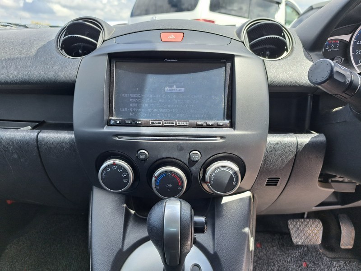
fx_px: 250
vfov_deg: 56.8
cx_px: 180
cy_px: 136
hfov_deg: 71.6
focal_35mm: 24
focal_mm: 5.23
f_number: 1.8
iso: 50
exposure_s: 1/167
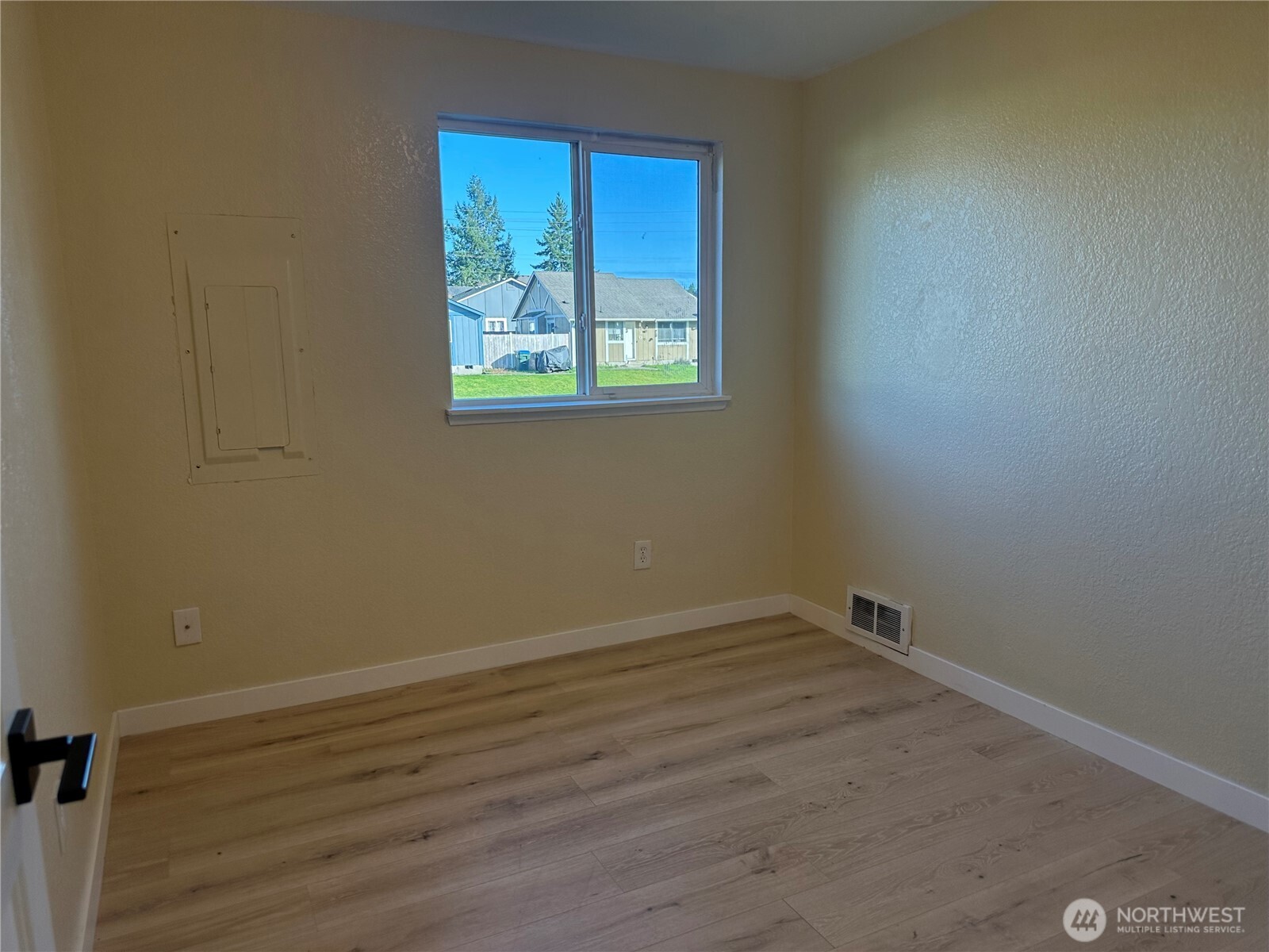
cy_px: 476
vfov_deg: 56.8
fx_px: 880
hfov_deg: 71.6
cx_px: 634
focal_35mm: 24
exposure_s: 1/555
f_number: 1.78
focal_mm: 6.86
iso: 80
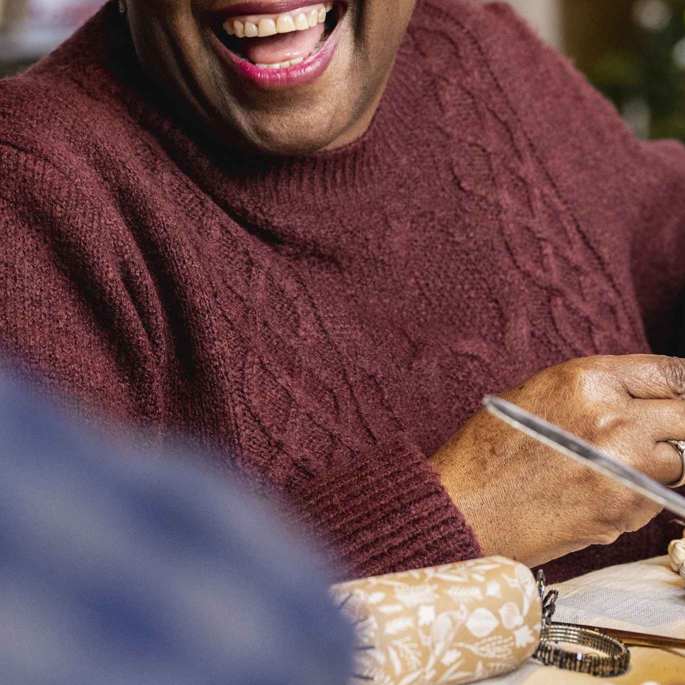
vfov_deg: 11.8
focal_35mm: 148
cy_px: 184
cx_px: 519
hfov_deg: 11.8
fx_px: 3313
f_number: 3.5
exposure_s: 1/125
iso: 1600
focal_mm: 58
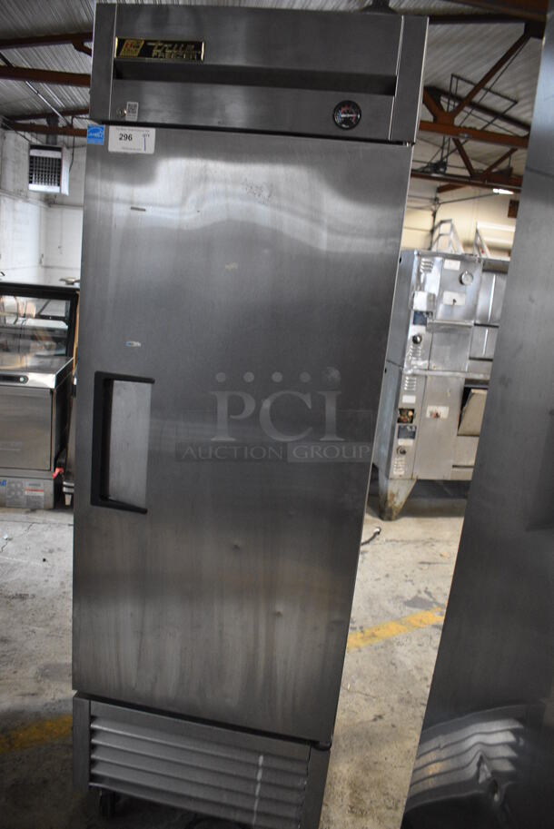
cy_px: 414
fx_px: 622
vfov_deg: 67.3
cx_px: 277
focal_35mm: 27
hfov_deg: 48.0
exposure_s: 1/125
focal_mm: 18
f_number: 3.5
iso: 2200
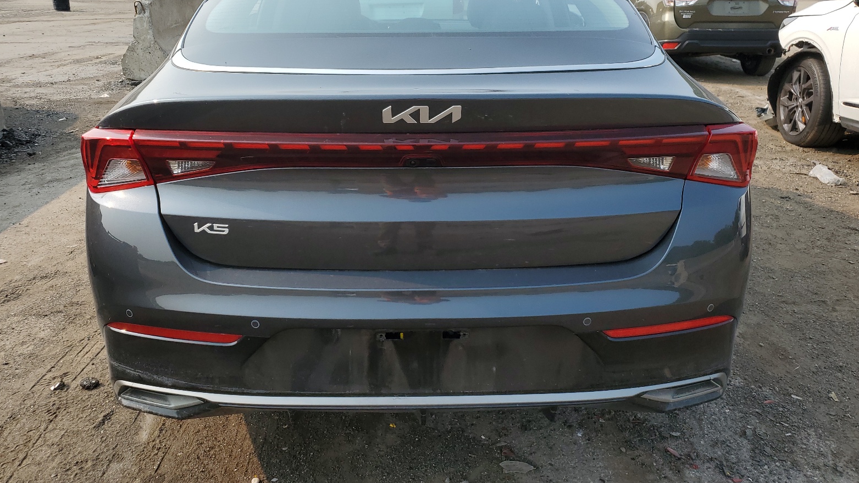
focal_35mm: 29
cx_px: 423
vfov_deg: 40.0
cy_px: 188
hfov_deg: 66.1
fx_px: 661
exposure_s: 1/2000
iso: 50
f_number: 1.5
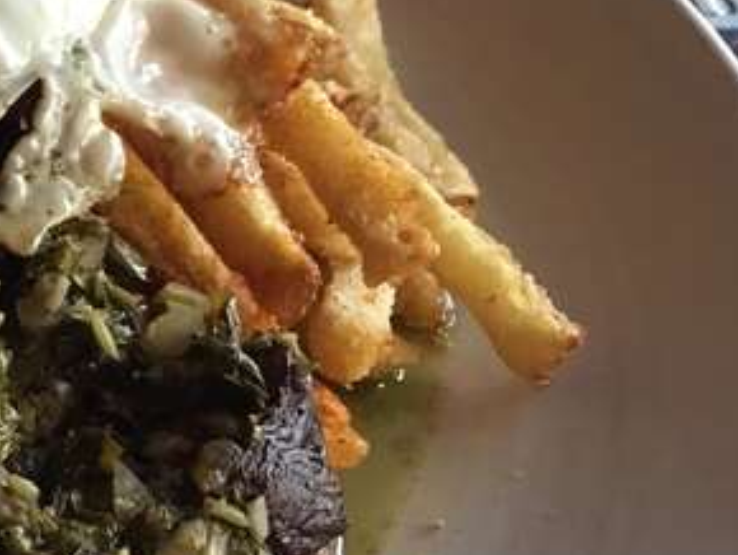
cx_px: -265
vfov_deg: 18.4
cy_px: 173
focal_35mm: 80
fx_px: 1707
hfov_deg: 21.6
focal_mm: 4.15
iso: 250
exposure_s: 1/15
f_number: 2.2
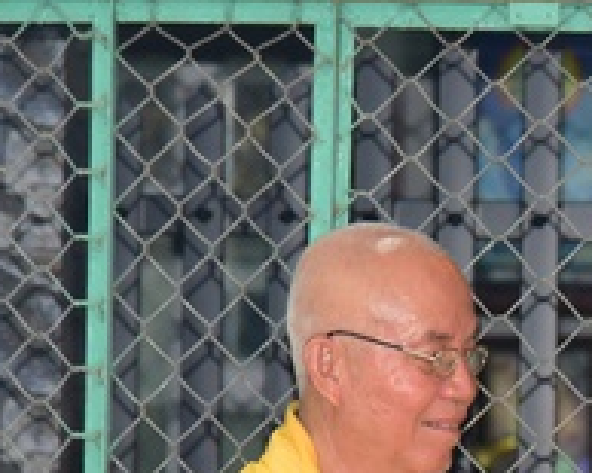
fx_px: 6602
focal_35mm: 377
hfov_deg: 5.1
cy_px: 458
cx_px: 848
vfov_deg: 4.1
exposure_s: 1/80
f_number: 5
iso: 1000
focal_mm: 120
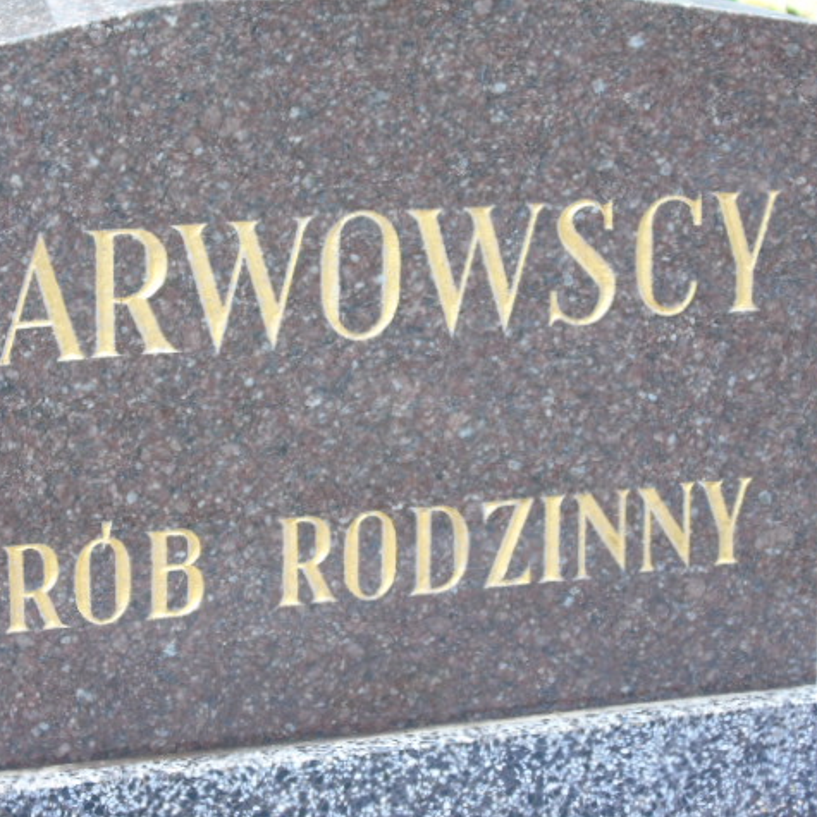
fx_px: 4513
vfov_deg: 10.3
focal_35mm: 169
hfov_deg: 10.3
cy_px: 409
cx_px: 347
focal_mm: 25
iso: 400
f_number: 4.7
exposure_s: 1/125
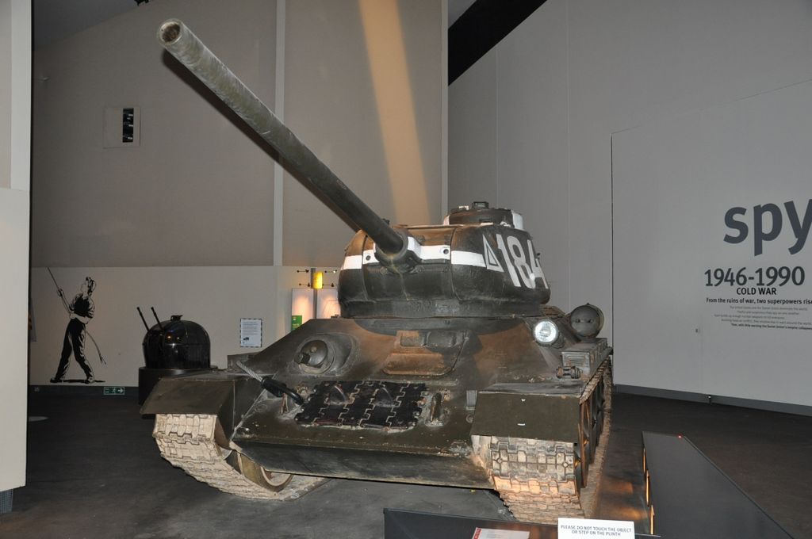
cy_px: 270
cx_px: 406
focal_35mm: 32
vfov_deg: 41.6
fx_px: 710
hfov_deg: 59.6
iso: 800
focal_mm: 21
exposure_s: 1/60
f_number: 3.8
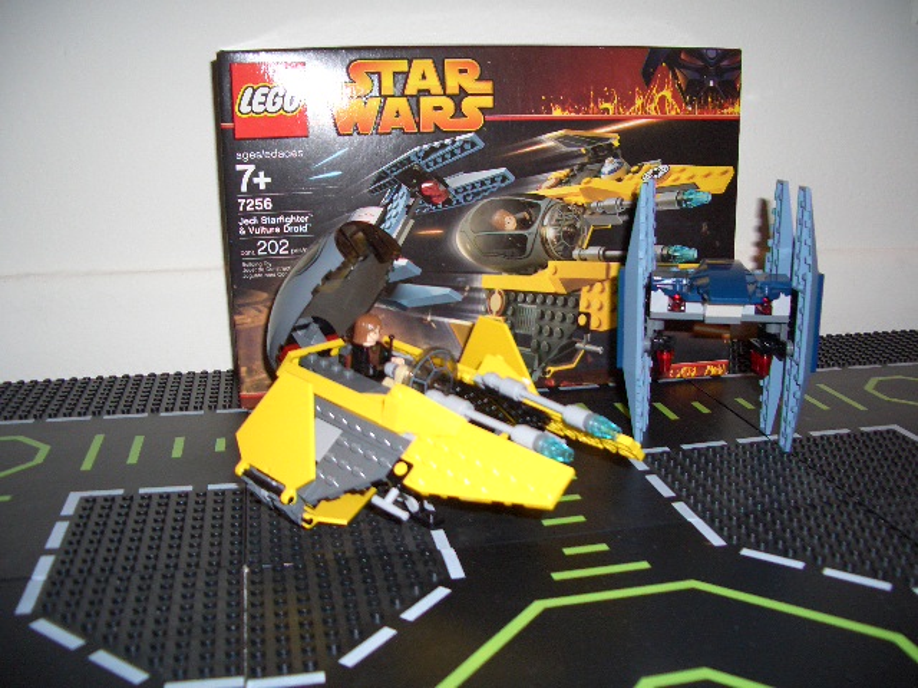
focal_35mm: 35
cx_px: 459
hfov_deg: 52.6
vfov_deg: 40.7
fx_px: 928
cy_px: 344
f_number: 2.6
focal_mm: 5.8
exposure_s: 1/60
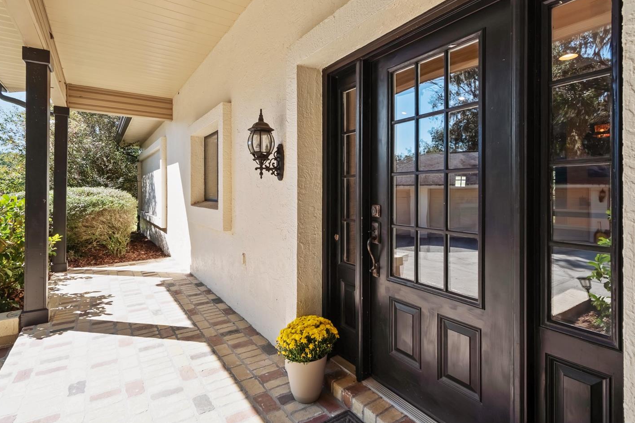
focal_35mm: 17
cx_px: 313
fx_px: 300
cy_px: 201
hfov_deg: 93.3
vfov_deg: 70.4
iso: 100
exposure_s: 1/200
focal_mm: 10
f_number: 9
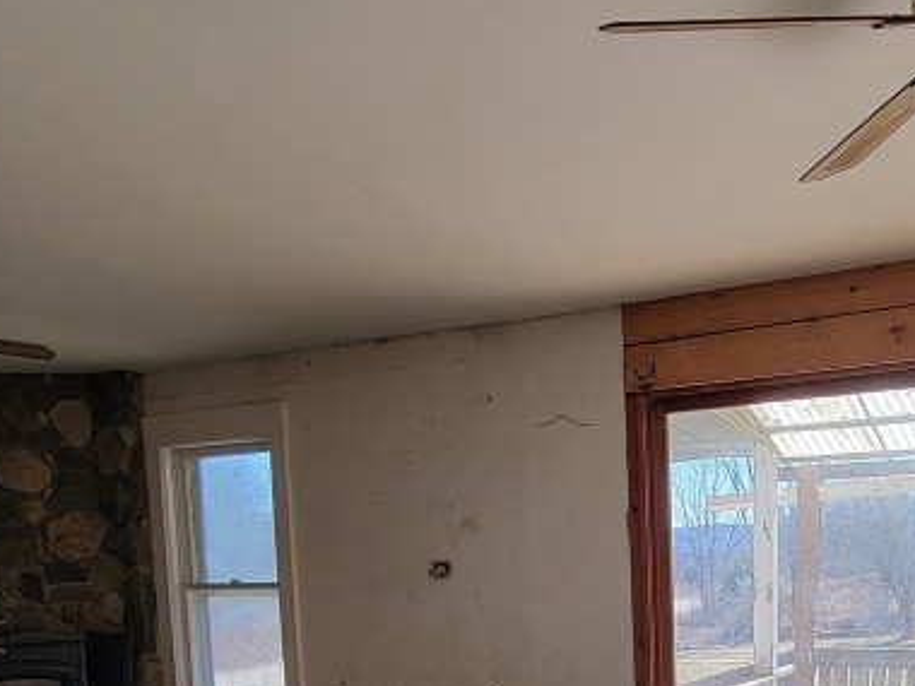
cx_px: 657
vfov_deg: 36.7
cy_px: 681
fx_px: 925
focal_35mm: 35
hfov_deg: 51.0
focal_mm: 2.2
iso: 50
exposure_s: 1/166
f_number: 2.2
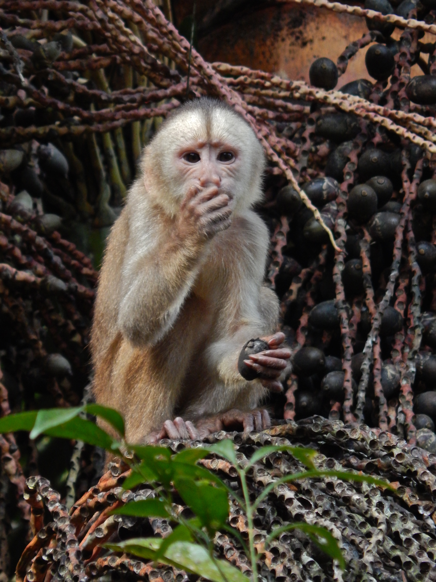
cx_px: 218
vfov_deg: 2.9
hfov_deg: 2.2
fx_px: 11336
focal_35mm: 675
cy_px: 291
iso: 400
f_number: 5.8
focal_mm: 120
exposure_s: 1/100
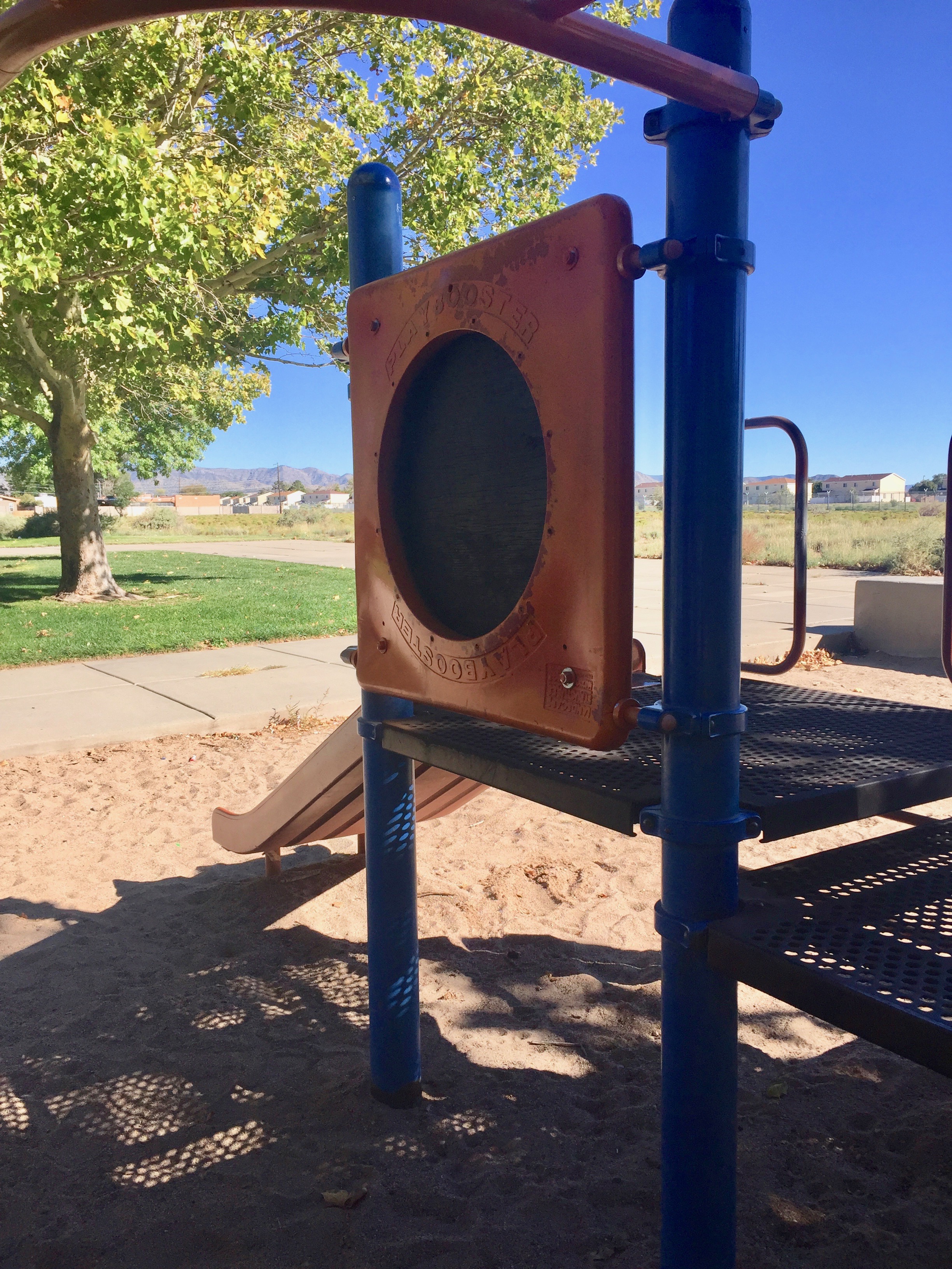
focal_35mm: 29
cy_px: 634
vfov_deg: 61.7
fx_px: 1063
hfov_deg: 48.2
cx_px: 476
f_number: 2.2
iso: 32
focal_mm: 4.15
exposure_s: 1/1068
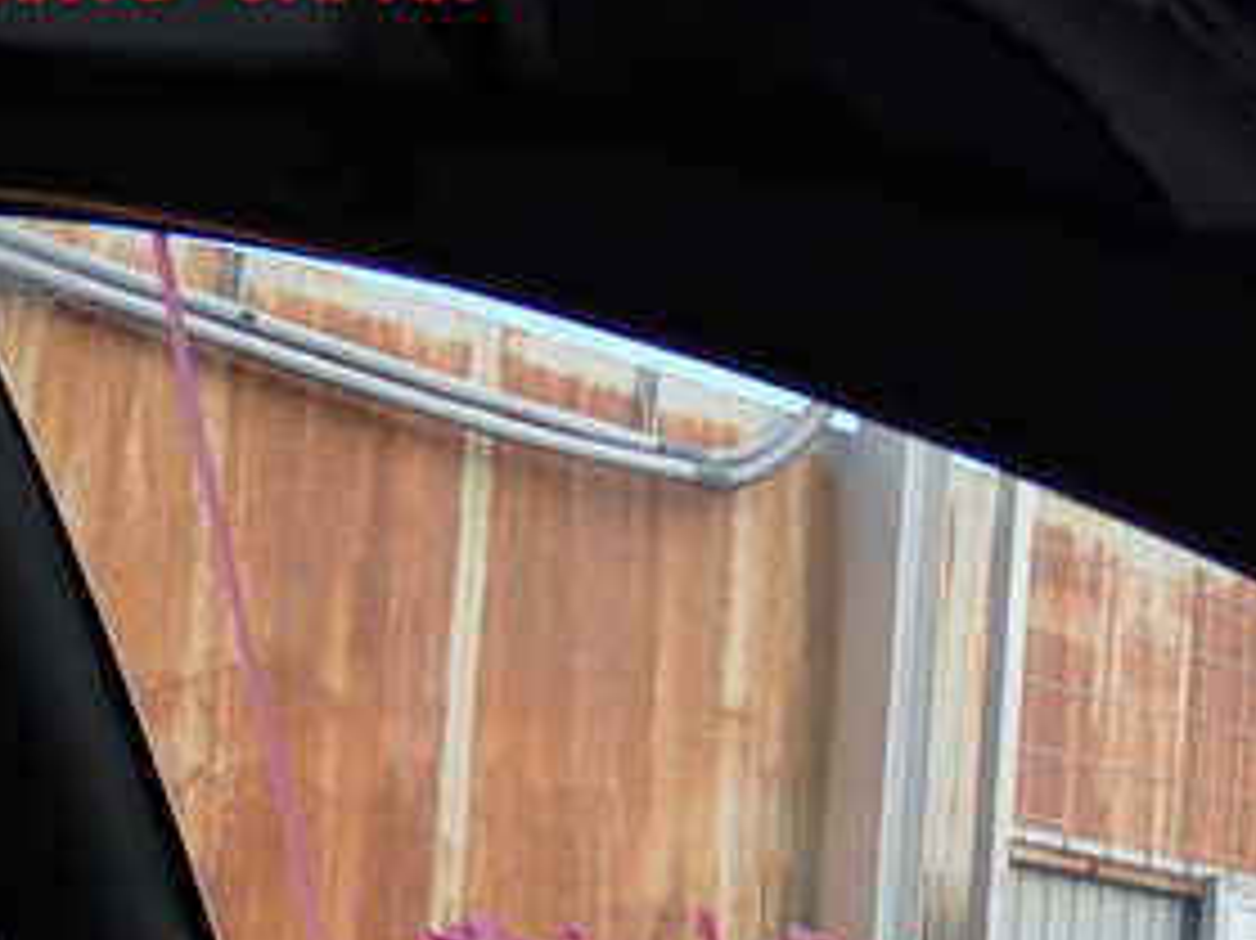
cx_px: 1008
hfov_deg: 16.8
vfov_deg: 12.6
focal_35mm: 116
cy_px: 927
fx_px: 4207
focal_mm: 9.65
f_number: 4.5
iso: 100
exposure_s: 1/160
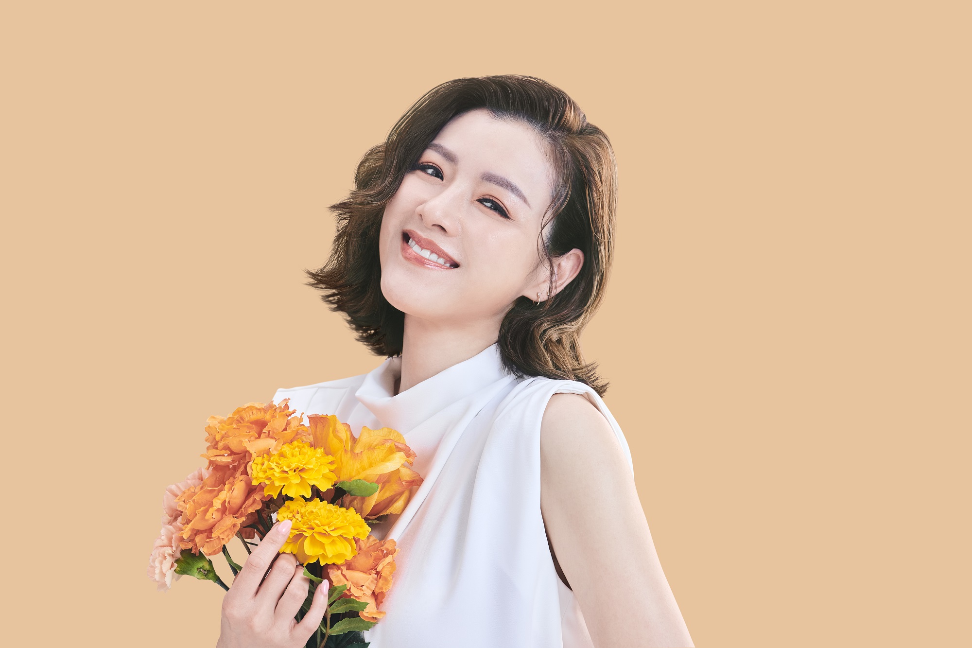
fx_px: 2835
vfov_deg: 13.0
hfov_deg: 19.5
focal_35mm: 105
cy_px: 324
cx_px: 486
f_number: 7.1
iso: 800
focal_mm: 105
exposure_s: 1/250
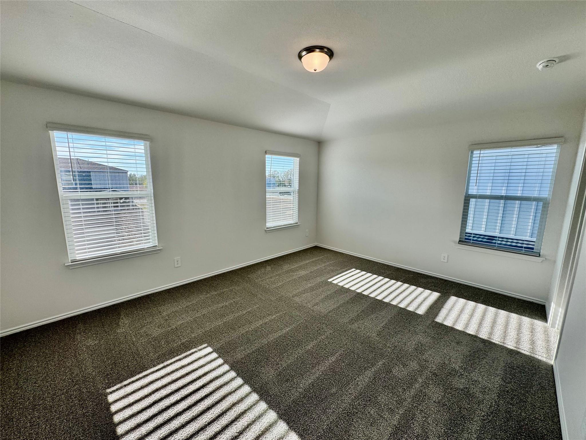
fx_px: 237
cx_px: 293
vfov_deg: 85.7
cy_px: 220
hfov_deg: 102.1
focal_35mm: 14
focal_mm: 2.22
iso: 40
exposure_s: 1/274
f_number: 2.2
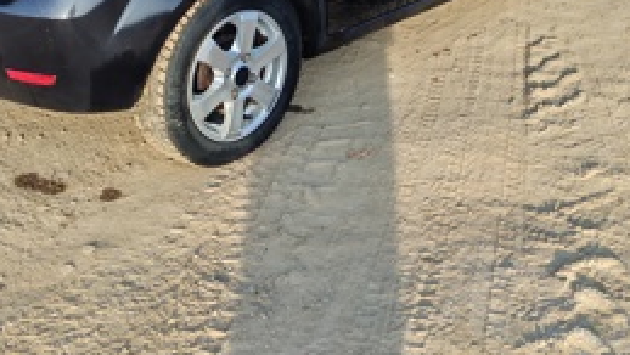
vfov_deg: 18.3
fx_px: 1070
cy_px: -12
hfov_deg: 32.8
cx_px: 362
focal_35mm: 64
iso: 50
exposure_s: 1/600
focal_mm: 5.52
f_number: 1.95
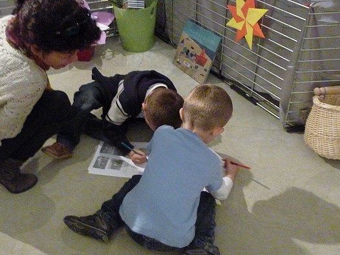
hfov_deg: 48.2
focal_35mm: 38
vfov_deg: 37.6
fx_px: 373
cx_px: 114
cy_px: 106
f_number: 3.1
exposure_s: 1/8
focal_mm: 4.5
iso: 1000
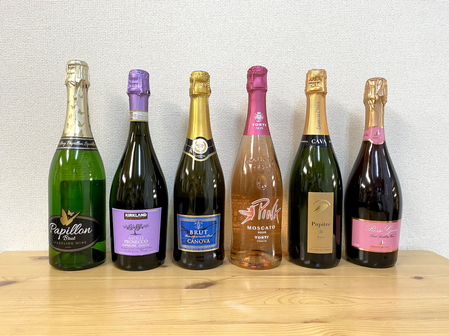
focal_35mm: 26
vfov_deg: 53.1
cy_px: 168
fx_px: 337
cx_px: 224
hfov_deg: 67.3
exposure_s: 1/50
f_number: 1.8
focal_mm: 4.25
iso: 100
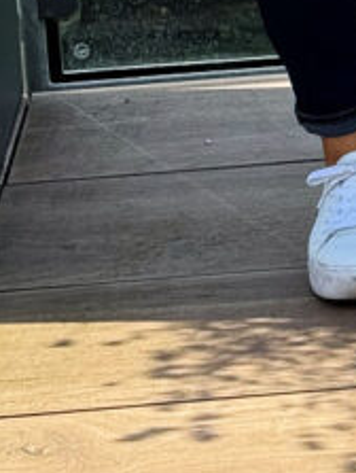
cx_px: 540
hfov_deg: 6.7
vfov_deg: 8.6
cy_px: -371
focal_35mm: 220
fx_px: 3008
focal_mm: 6.76
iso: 64
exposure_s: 1/1312
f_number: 1.78
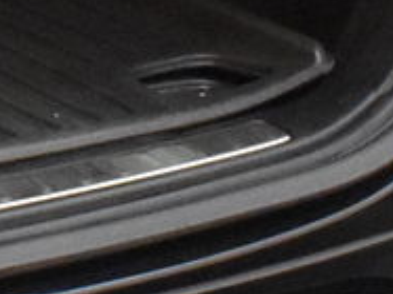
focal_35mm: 225
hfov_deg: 8.0
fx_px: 2553
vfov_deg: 6.5
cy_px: -143
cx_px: -606
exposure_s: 1/15
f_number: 22
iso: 3200
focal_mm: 18
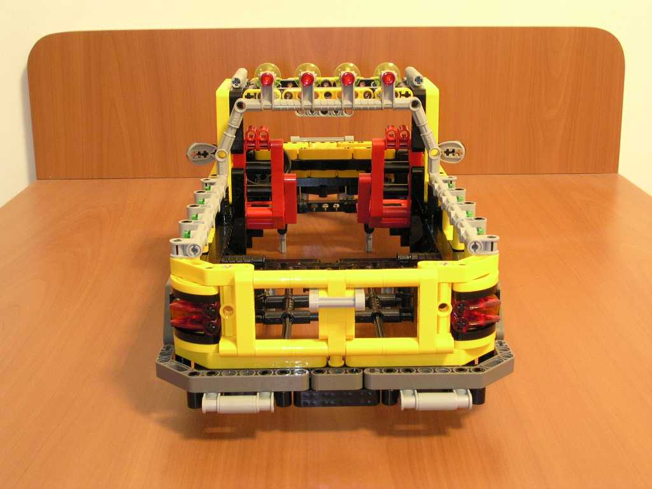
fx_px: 923
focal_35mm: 49
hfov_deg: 38.9
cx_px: 326
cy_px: 244
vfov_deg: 29.7
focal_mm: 7.5
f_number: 5.2
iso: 200
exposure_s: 1/1.2
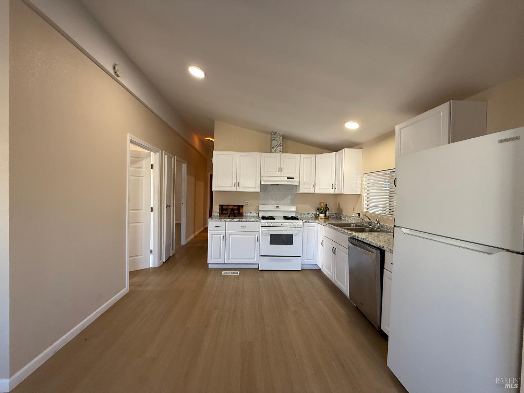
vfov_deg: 85.7
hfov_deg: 102.1
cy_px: 196
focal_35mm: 14
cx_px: 262
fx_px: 212
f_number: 2.2
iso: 250
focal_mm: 2.22
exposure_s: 1/120
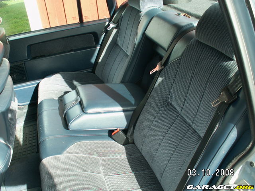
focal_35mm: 35
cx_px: 128
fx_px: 258
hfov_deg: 52.6
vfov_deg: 40.7
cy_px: 96
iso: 50
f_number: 3.5
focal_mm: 5.86
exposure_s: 1/60
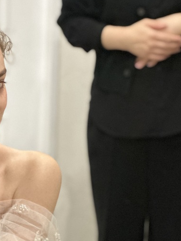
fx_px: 1186
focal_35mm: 170
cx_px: -10
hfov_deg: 8.7
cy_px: 221
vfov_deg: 11.5
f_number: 2.8
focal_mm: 9
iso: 400
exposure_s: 1/30
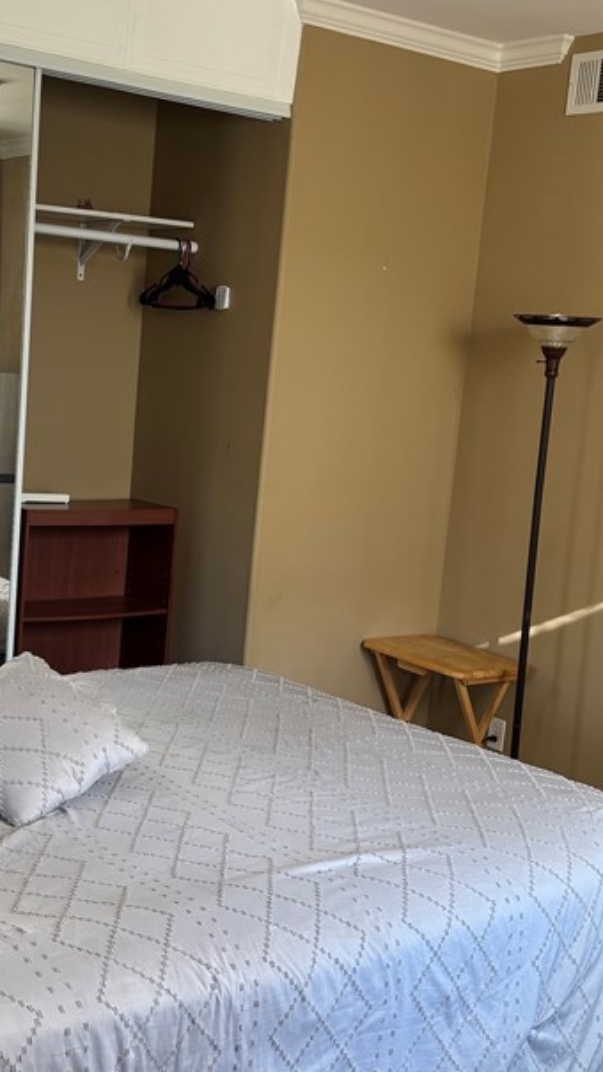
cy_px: 534
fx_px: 1364
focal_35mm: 48
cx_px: 167
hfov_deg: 24.7
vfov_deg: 42.9
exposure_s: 1/120
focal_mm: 5.96
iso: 125
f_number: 1.6
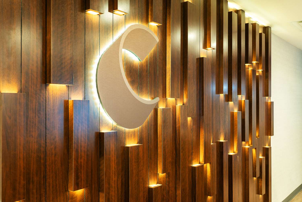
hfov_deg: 54.4
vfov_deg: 37.9
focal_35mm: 35
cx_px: 151
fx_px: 294
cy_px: 101
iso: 400
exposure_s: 1/2.5
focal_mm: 35
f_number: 8
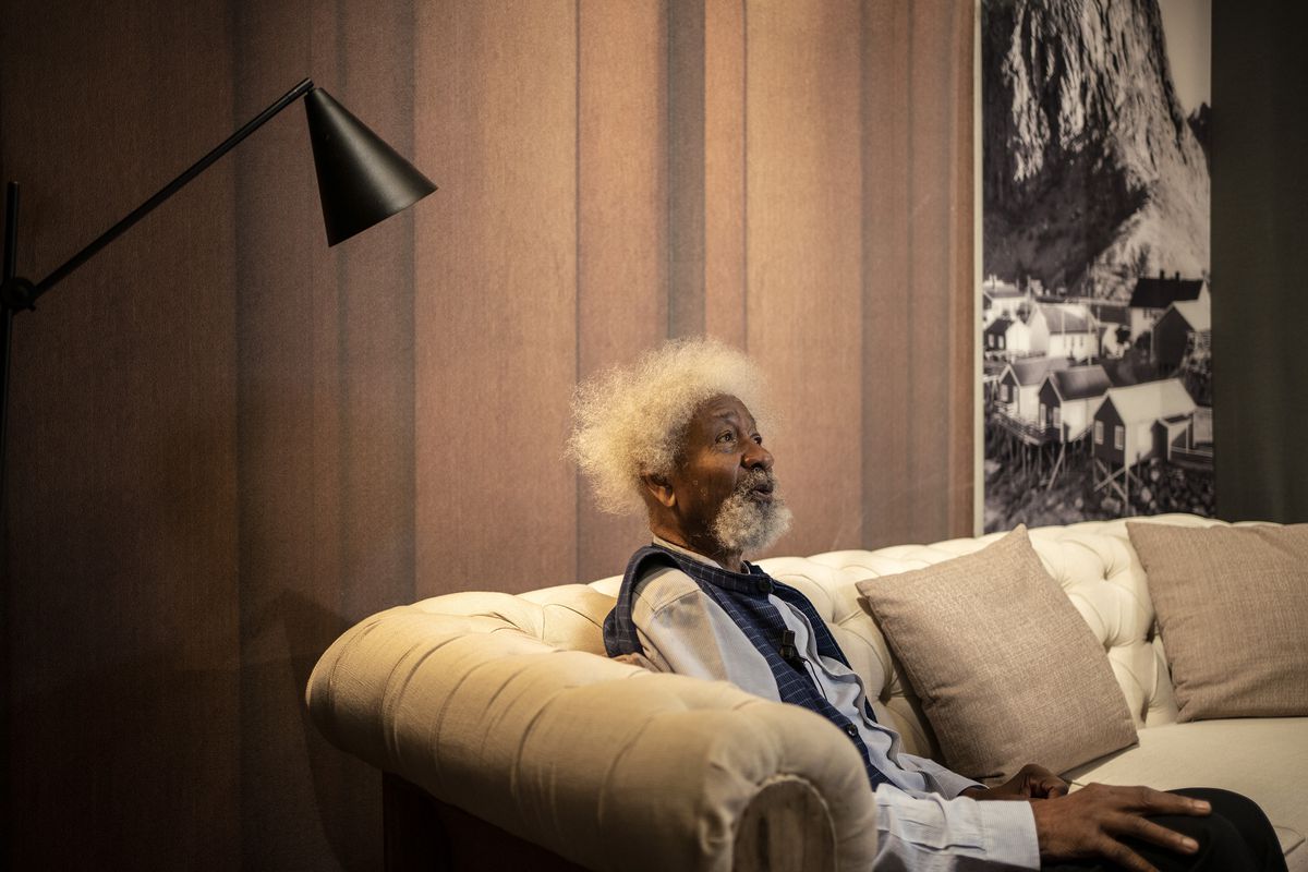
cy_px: 436
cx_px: 654
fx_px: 1272
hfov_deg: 54.4
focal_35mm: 35
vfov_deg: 37.9
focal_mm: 35
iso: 1600
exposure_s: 1/320
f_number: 1.8
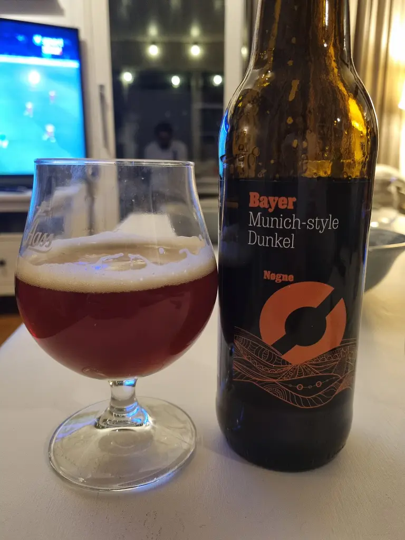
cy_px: 270
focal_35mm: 26
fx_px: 406
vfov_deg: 67.3
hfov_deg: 53.1
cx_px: 202
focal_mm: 5.4
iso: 640
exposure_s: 1/25
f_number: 1.8
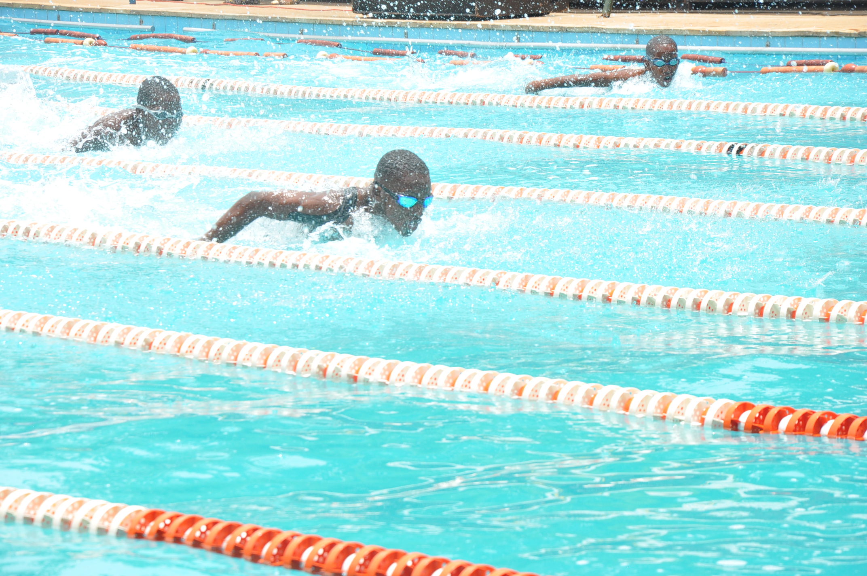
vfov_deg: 8.7
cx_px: 434
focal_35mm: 158
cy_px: 288
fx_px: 3788
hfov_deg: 13.1
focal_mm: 105
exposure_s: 1/500
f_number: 9
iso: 500
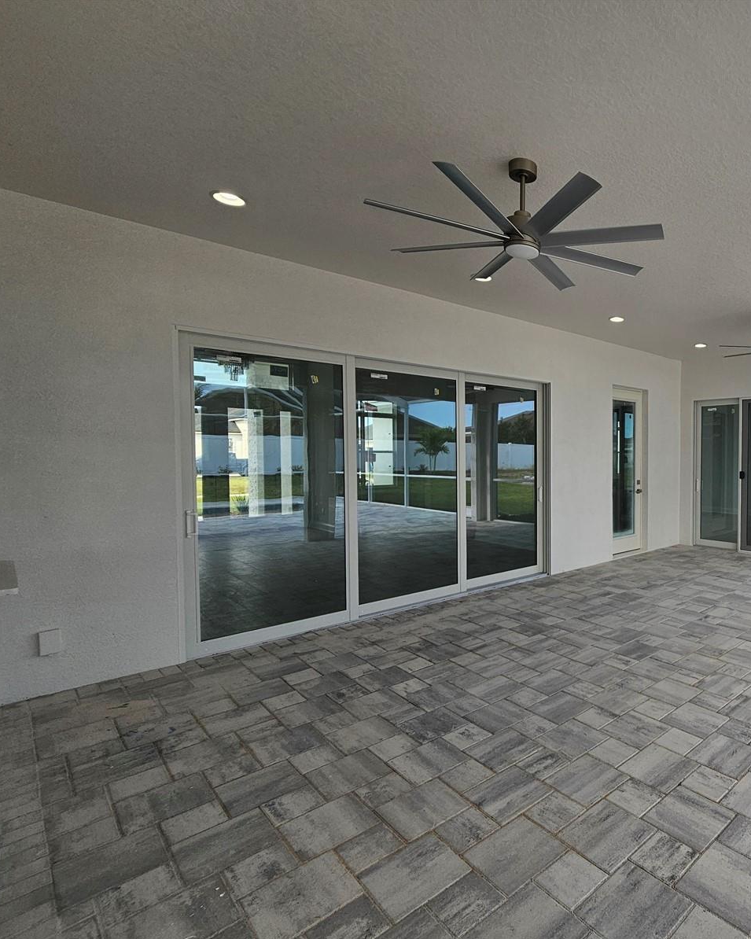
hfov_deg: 68.1
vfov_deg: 89.6
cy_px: 470
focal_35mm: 17
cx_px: 621
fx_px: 472
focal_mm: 2.2
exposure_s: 1/232
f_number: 2.2
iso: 50
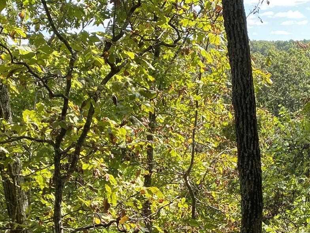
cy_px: 251
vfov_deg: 20.7
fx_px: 609
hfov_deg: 28.5
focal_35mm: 68
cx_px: 171
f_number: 1.8
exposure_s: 1/463
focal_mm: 4.25
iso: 32
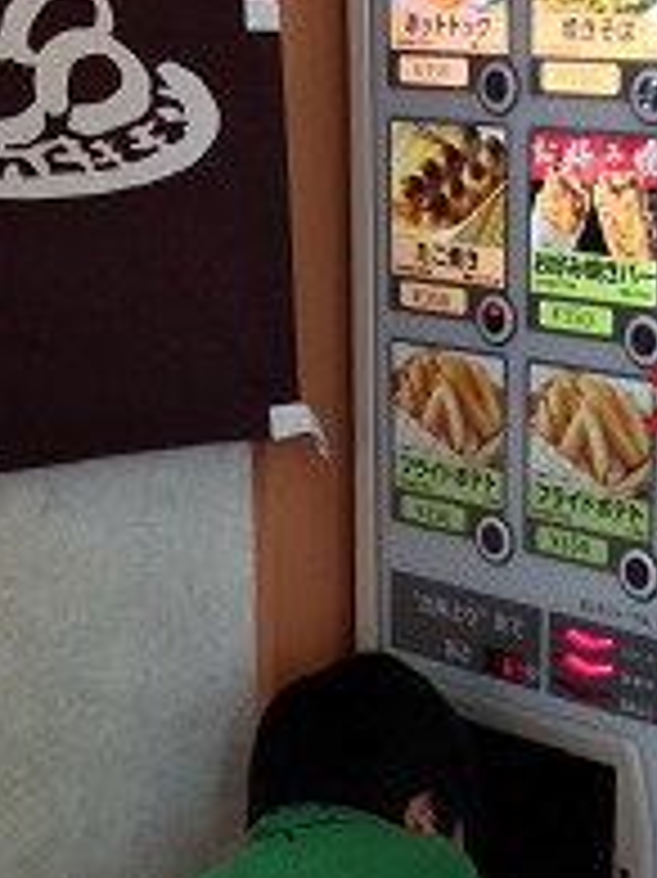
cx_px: 702
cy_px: 500
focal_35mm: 83
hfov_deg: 17.2
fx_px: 2103
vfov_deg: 23.6
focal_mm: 4.12
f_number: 2.4
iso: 64
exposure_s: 1/60
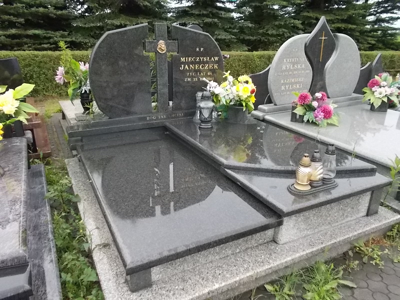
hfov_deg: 67.3
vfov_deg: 53.1
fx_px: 300
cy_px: 150
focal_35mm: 26
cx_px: 200
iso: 400
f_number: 8
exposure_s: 1/200
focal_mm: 4.6
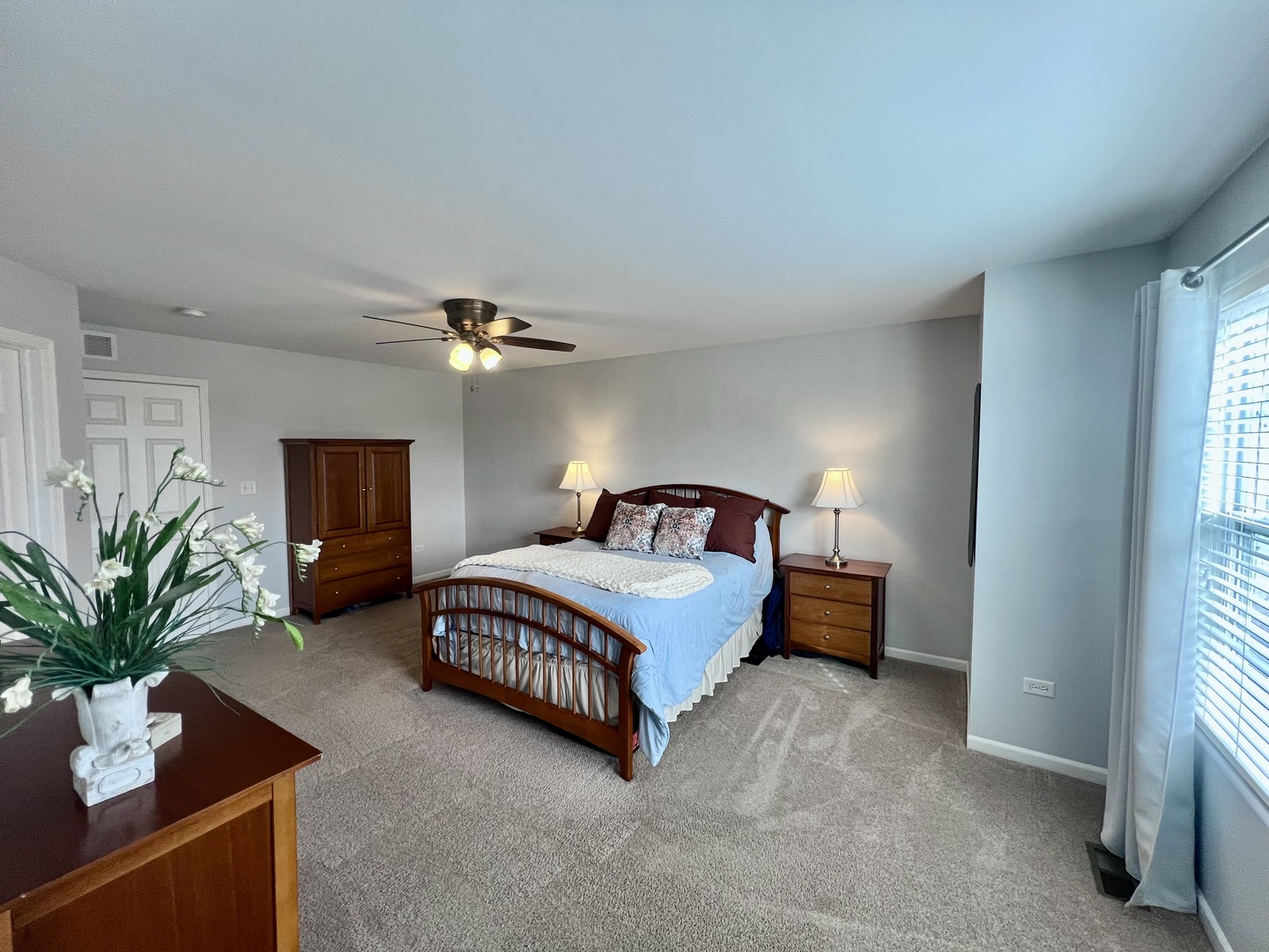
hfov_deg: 106.2
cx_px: 634
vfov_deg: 89.9
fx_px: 477
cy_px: 476
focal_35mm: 13
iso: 100
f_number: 1.8
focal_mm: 1.57
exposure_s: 1/120
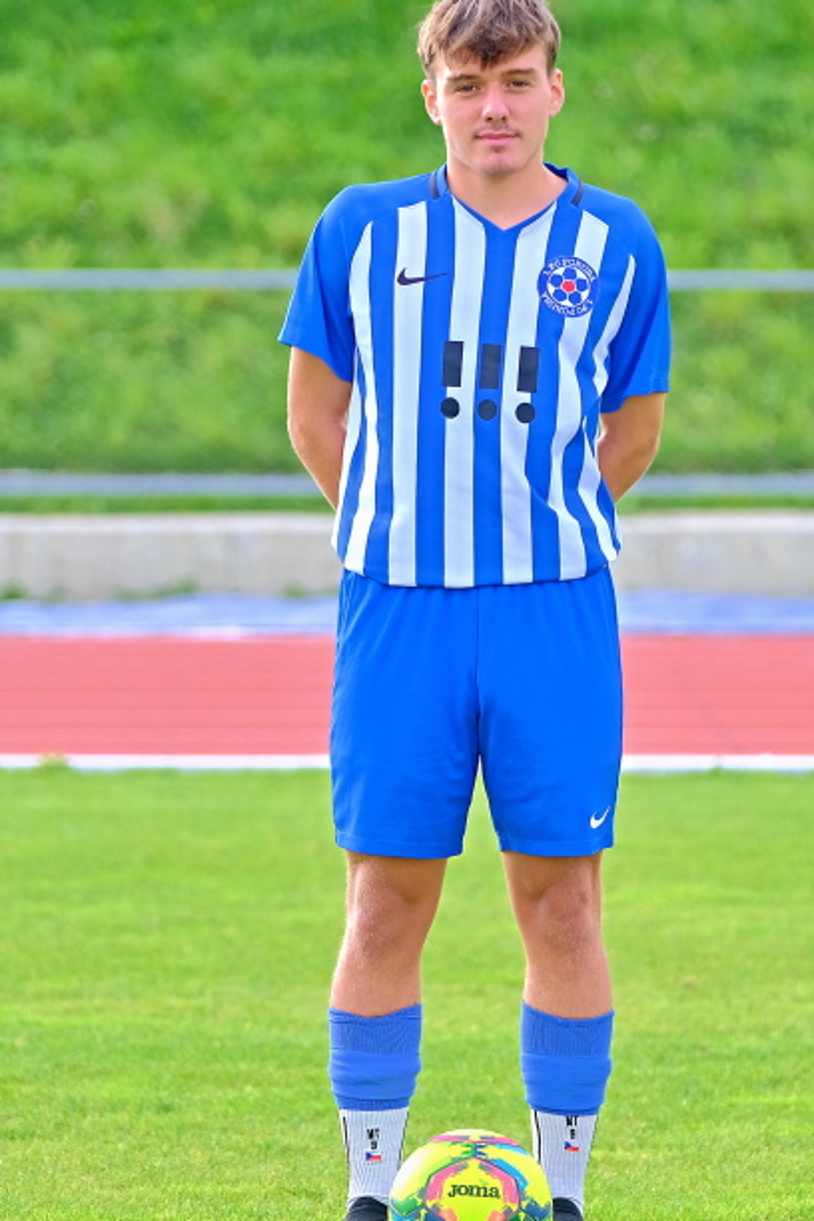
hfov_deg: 6.9
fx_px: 6715
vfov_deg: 10.4
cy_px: 631
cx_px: 458
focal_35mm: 198
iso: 320
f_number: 2.8
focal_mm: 115
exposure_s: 1/750
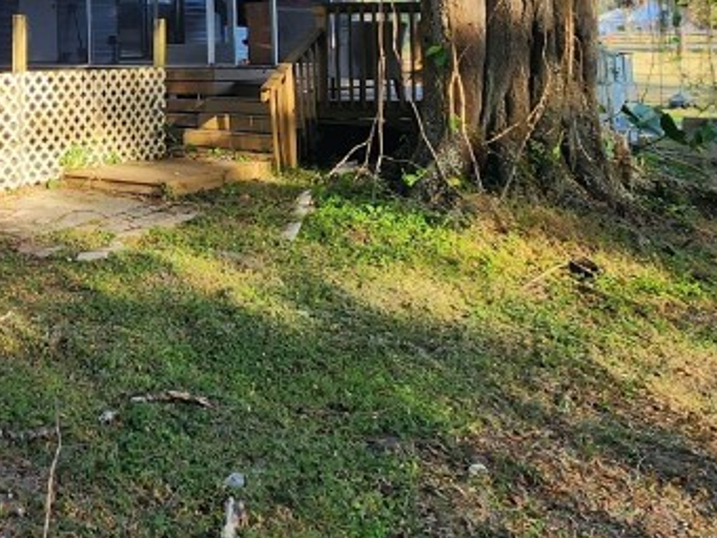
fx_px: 808
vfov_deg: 33.6
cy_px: -2
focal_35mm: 39
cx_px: 21
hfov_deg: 42.2
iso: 50
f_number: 2.2
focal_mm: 2.2
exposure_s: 1/305
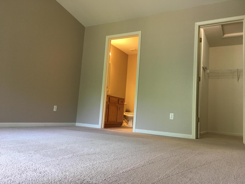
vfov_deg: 48.2
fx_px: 205
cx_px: 122
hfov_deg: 61.7
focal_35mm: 29
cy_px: 92
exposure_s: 1/15
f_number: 2.2
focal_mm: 4.15
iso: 50
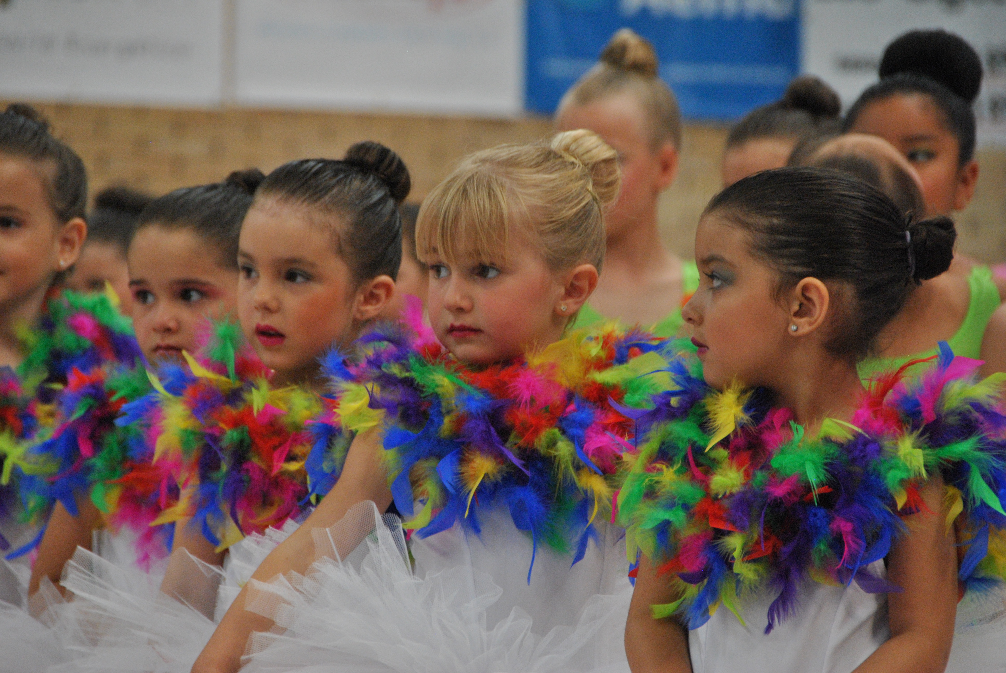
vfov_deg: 4.6
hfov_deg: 6.9
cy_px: 336
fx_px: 8393
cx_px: 503
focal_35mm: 300
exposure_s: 1/160
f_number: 6.3
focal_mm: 200
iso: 800
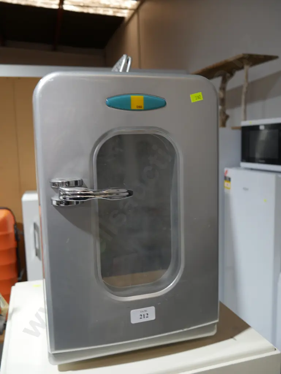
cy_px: 187
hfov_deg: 44.2
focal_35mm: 32
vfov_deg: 56.8
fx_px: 346
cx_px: 140
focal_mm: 16
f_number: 3.6
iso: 320
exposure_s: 1/60
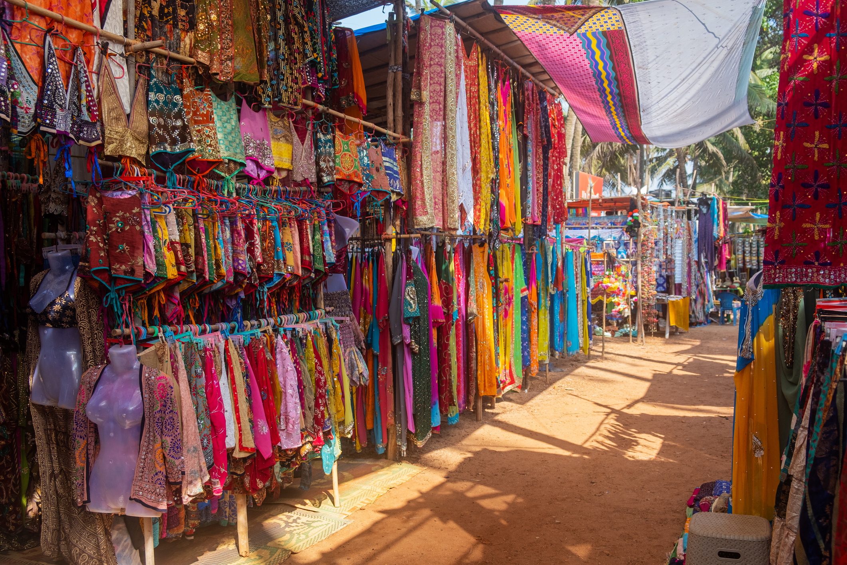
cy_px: 282
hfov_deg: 58.7
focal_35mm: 32
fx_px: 753
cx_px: 424
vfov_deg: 41.1
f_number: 4
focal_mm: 21.4
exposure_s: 1/300
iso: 200
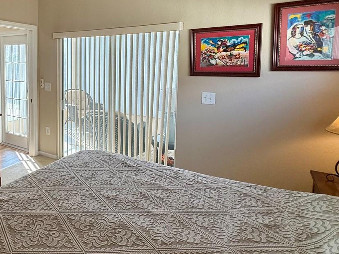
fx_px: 264
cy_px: 84
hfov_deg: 60.6
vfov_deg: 50.4
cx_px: 73
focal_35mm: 27
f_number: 2.2
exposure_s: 1/181
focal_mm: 2.22
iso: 64
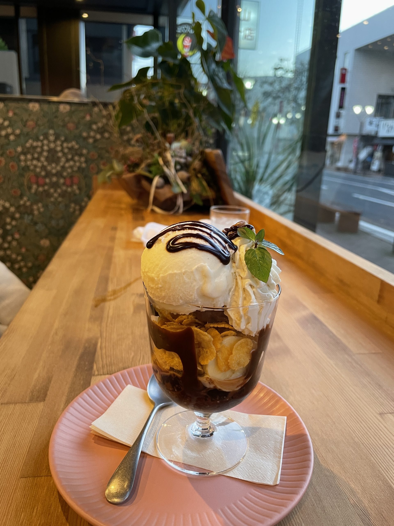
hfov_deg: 53.1
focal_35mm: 26
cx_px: 197
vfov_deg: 67.3
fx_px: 395
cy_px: 263
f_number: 1.6
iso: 160
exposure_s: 1/50
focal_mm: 4.2
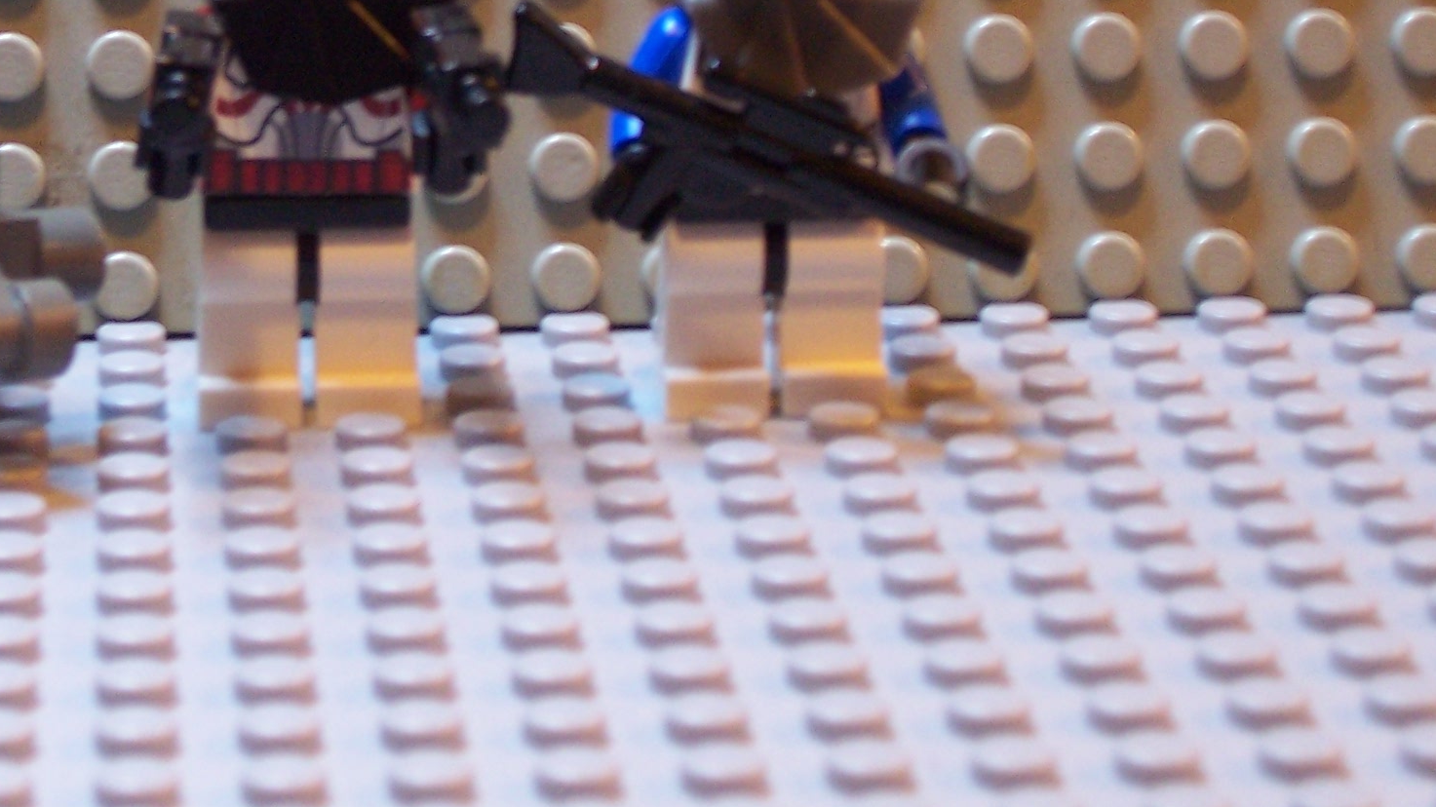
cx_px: 254
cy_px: 21
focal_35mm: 125
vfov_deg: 9.6
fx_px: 4759
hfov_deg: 17.0
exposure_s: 1/4
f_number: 4
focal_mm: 10.8
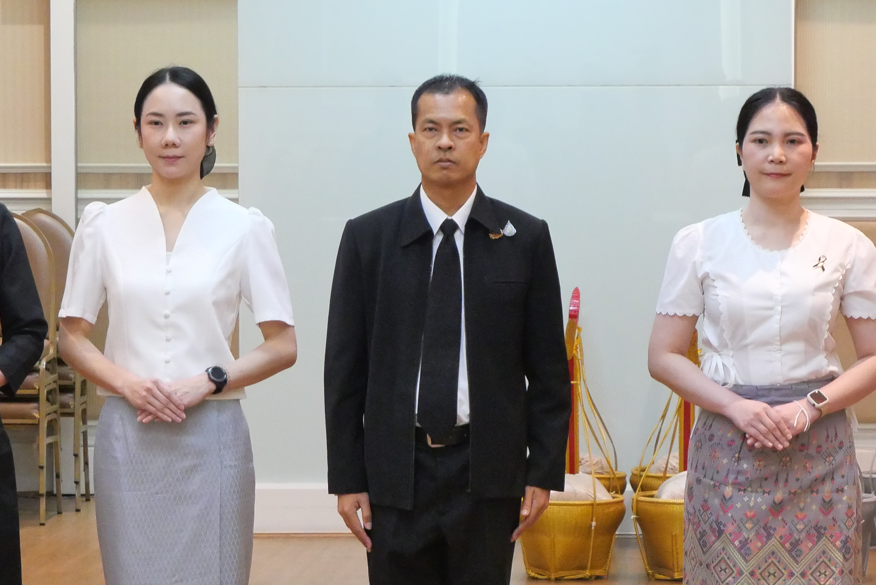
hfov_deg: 10.9
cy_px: 360
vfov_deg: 7.3
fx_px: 4601
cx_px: 442
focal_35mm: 189
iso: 3200
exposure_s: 1/50
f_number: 5.6
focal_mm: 49
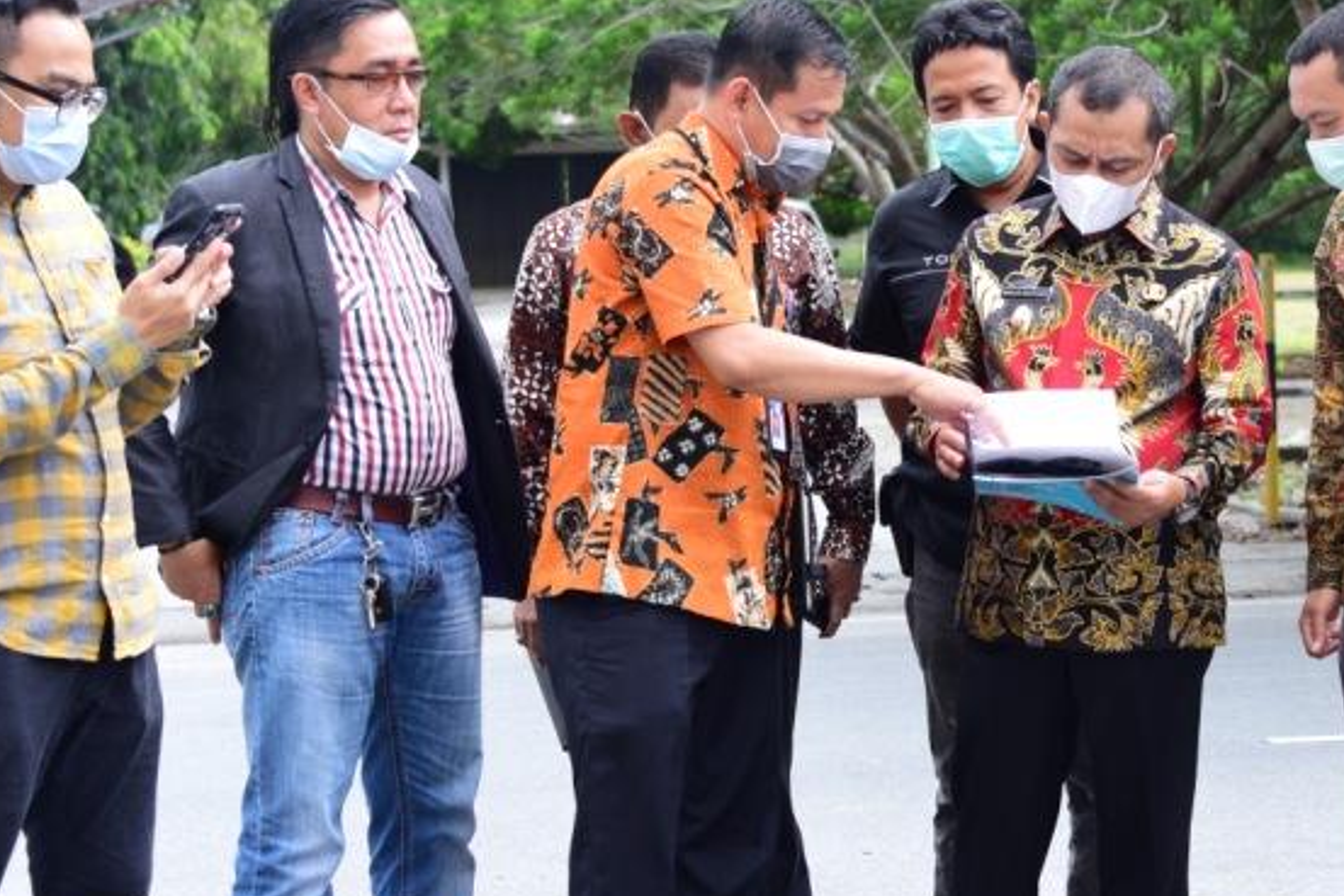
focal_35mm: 126
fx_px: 4705
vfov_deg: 10.9
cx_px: 941
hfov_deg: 16.2
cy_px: 362
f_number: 5.6
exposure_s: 1/200
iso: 320
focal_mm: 68
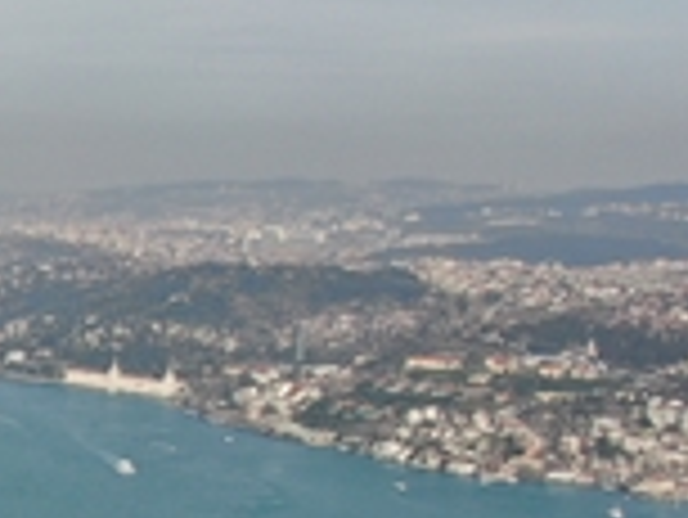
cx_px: -445
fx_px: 1870
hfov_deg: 17.8
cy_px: 631
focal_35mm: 94
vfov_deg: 15.2
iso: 100
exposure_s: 1/240
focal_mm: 4.39
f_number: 2.8
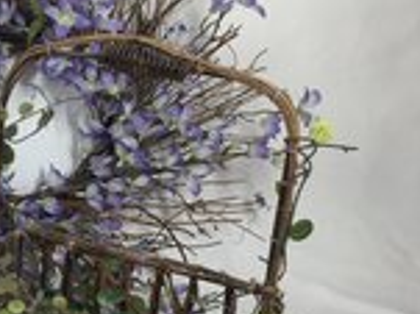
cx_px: -32
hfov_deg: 27.2
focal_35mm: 66
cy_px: 199
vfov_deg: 22.2
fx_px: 800
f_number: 2.2
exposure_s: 1/120
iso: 40
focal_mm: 4.15
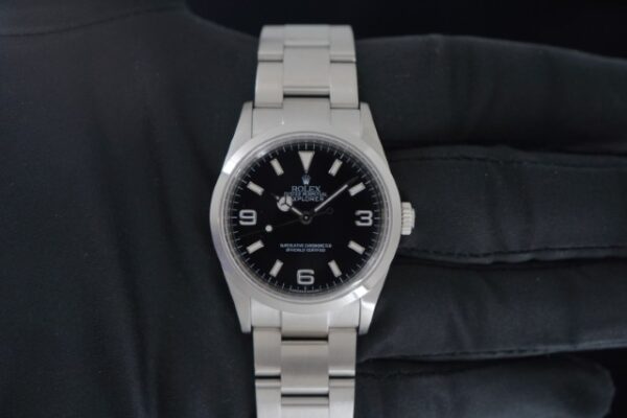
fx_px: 871
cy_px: 209
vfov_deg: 27.0
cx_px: 314
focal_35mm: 50
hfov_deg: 39.6
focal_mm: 50
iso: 1000
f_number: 5
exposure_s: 1/250
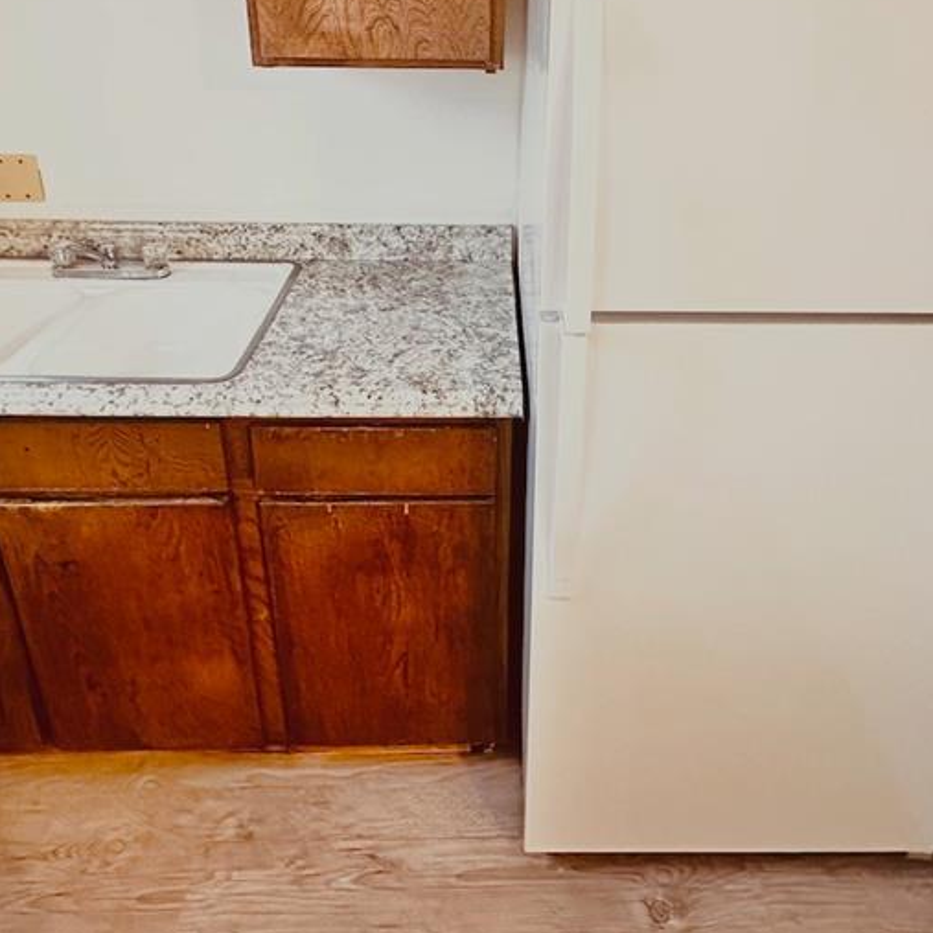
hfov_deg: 62.9
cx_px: 497
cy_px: 237
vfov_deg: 59.7
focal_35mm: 25
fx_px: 762
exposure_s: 1/60
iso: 1000
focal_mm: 2.22
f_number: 2.2
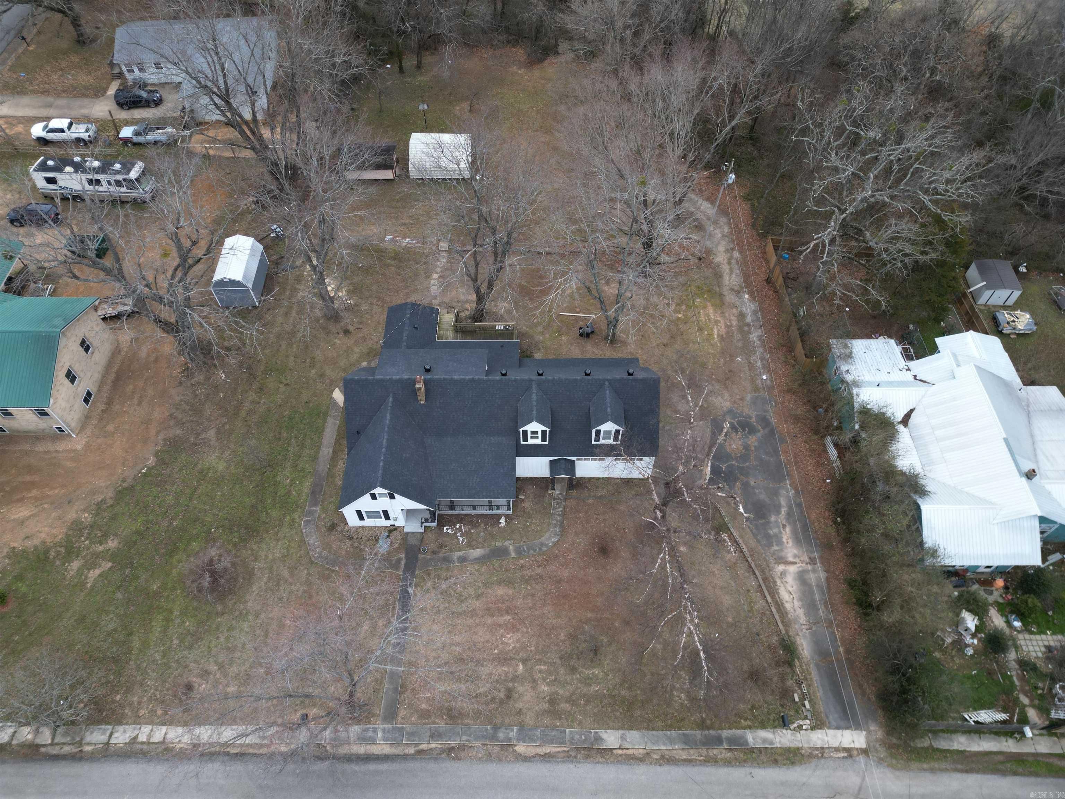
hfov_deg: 71.6
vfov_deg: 56.8
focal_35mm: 24
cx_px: 532
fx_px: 738
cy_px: 400
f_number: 1.7
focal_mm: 6.72
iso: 110
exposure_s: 1/320
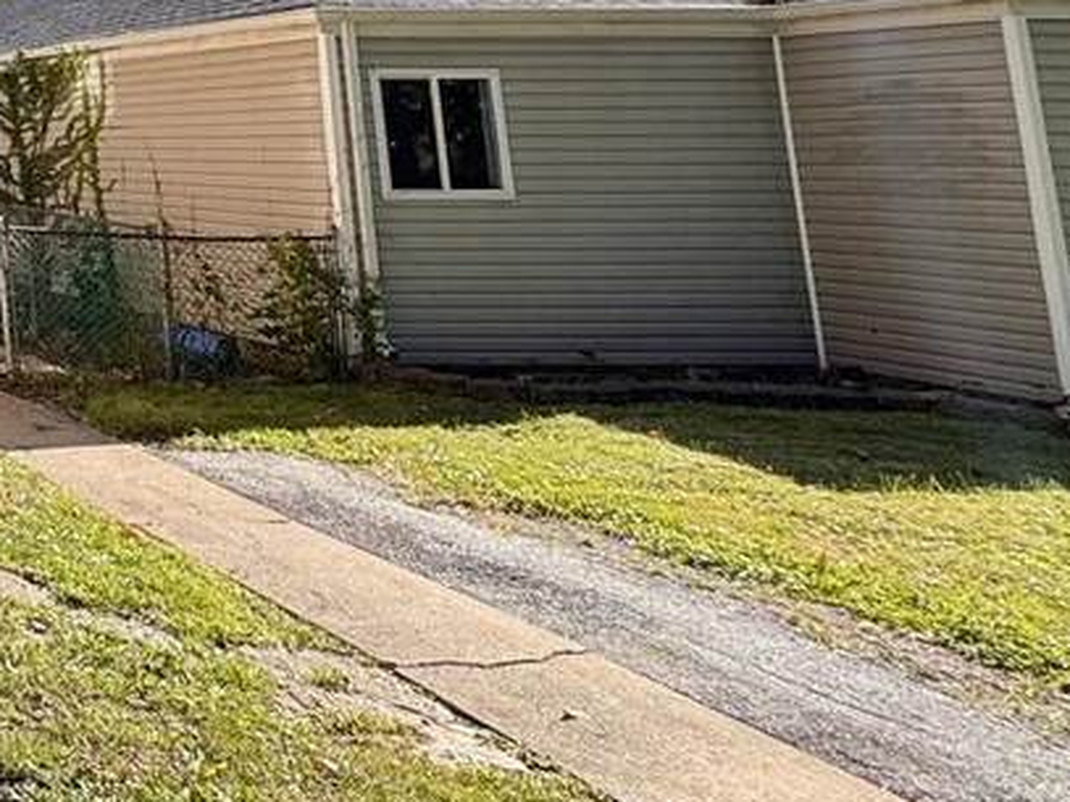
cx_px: -573
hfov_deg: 27.5
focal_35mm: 44
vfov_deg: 29.8
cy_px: -66
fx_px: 1360
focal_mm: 2.22
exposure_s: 1/412
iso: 40
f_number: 2.2
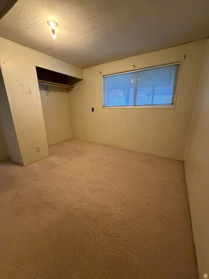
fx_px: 113
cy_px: 140
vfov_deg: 102.1
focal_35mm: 14
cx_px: 104
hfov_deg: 85.7
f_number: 2.2
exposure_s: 1/60
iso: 1000
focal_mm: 2.22
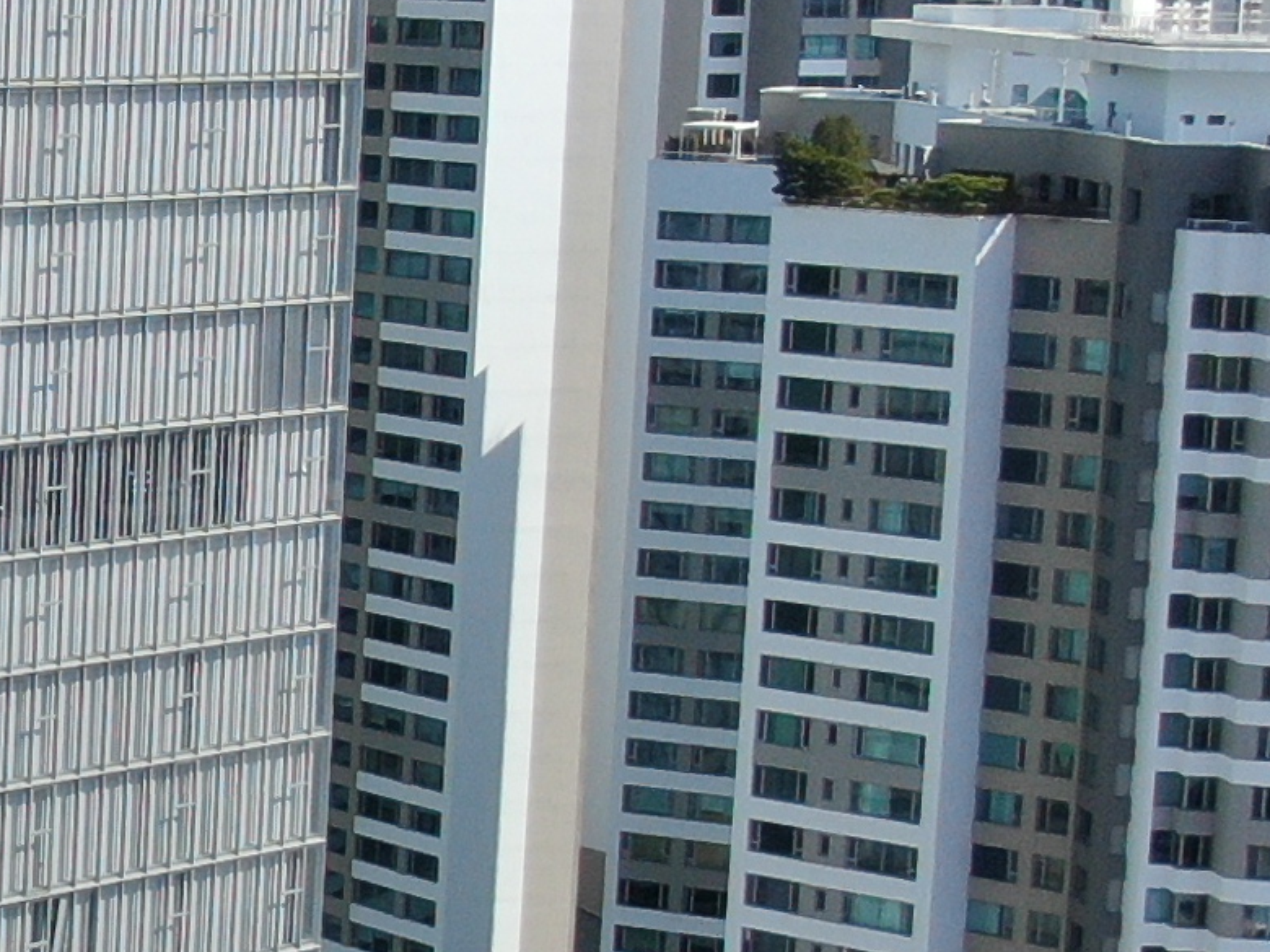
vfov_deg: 12.0
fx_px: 4513
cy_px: 614
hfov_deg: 14.5
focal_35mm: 123
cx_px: -827
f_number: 2.8
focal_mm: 4.39
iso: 100
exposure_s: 1/1250
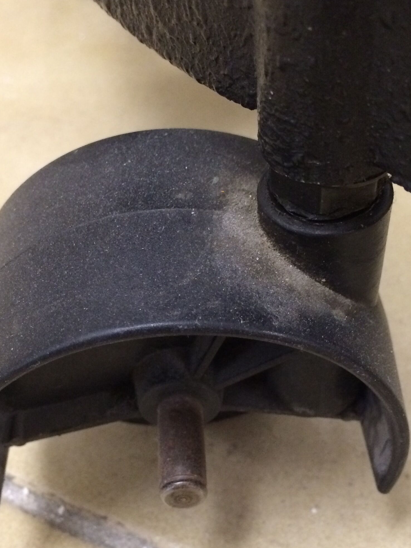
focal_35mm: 48
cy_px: 346
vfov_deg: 39.4
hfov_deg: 30.3
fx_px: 760
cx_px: 207
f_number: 2.2
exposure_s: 1/33
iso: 320
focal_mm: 4.15
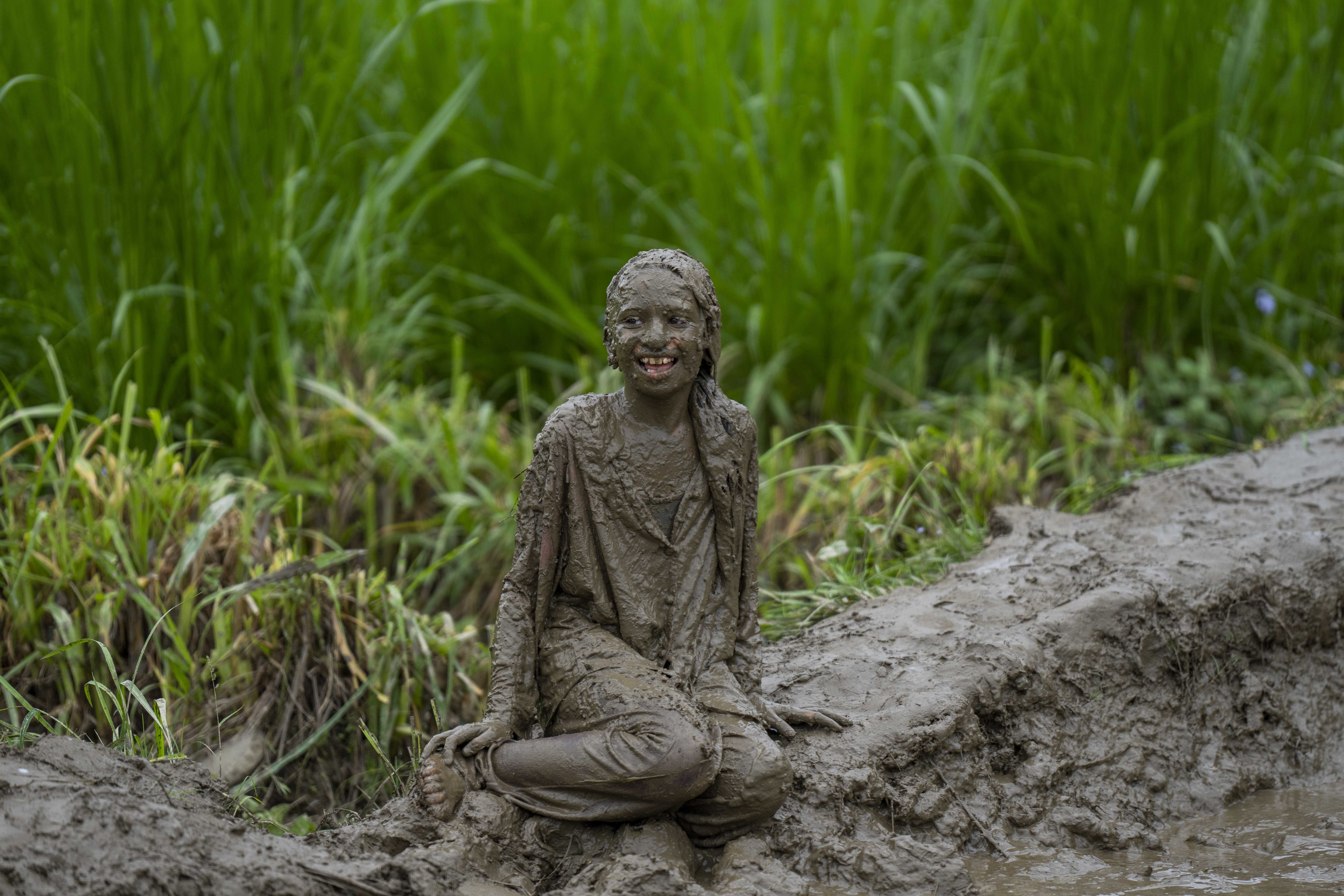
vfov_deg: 6.9
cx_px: 672
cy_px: 448
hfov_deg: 10.3
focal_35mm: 200
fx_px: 7466
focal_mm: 200
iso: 400
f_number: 2.8
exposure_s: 1/2500
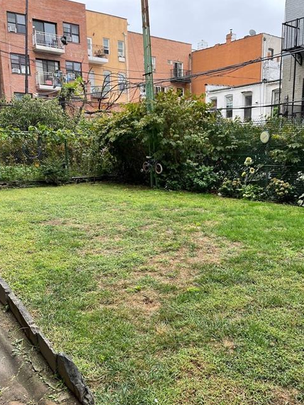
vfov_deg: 58.1
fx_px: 363
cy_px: 231
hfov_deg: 45.3
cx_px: 173
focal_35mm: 31
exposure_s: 1/167
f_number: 1.6
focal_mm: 4.2
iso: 32
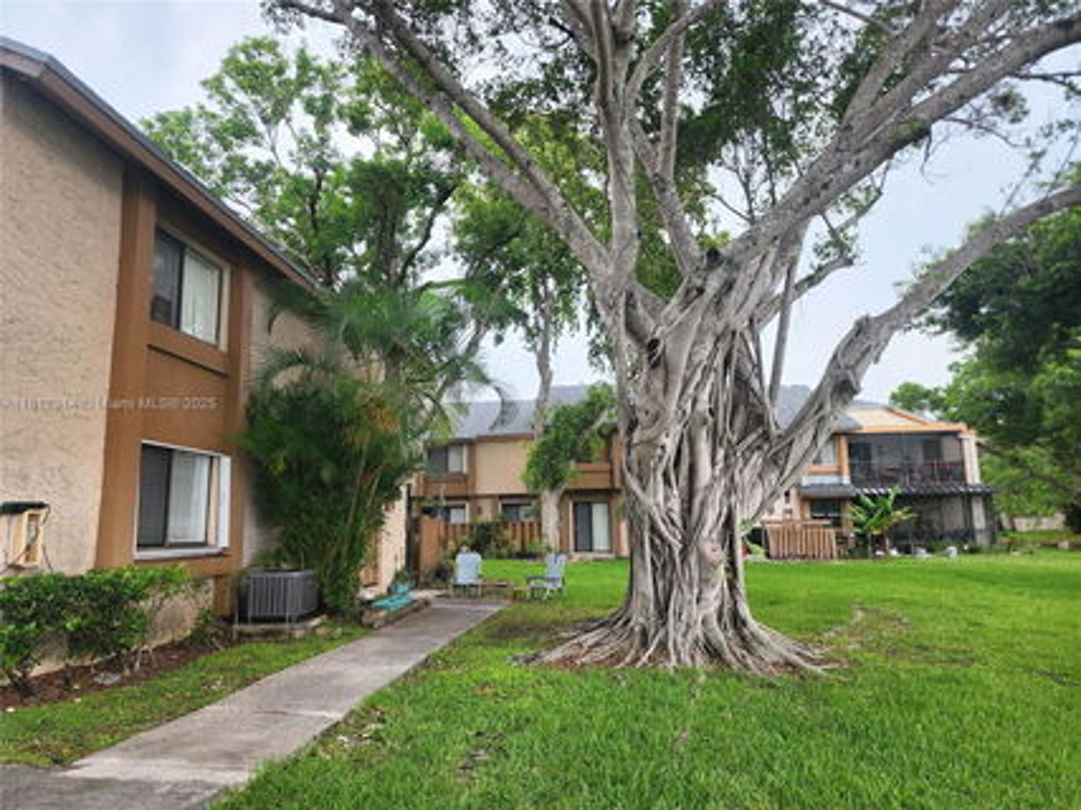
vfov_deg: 58.9
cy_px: 405
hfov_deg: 73.9
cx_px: 540
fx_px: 718
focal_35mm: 23
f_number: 1.8
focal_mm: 6.4
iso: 20
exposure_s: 1/120
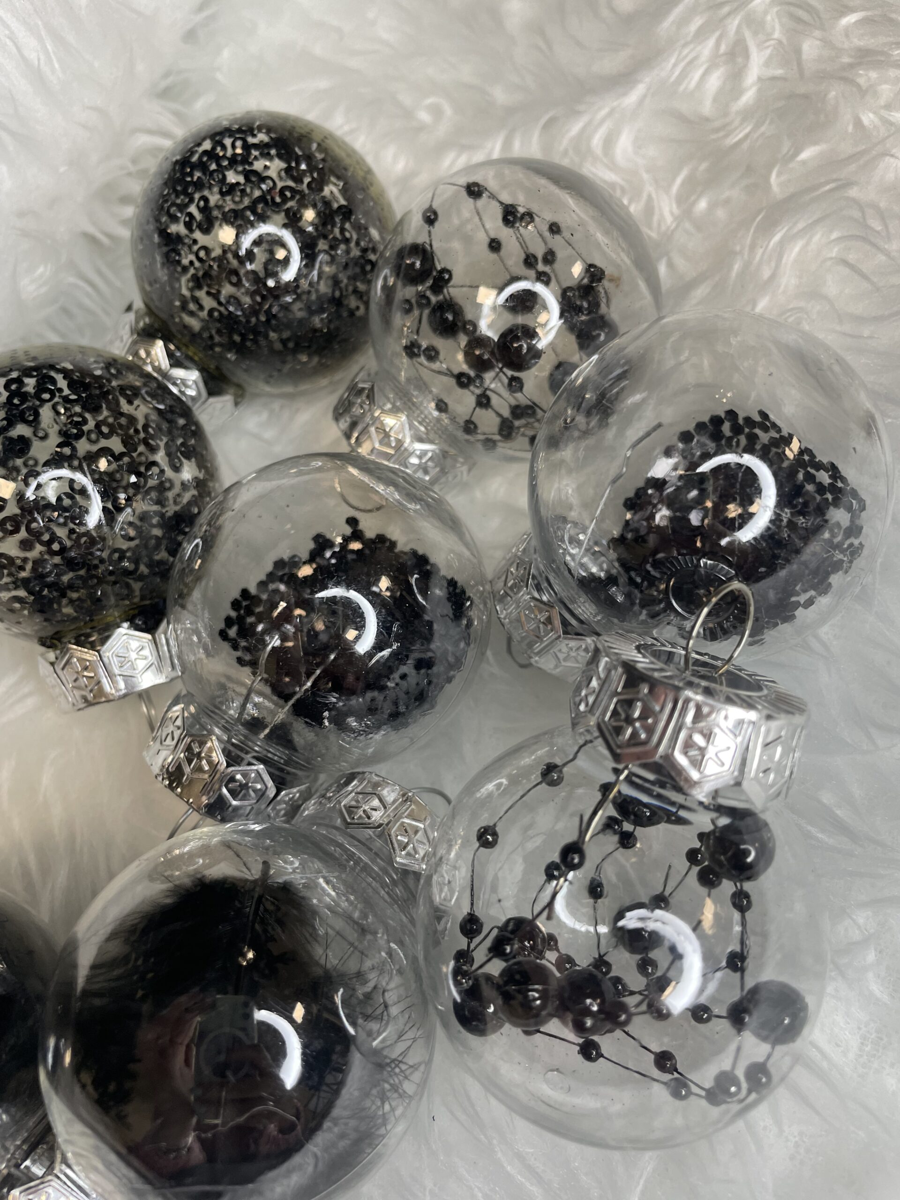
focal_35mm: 26
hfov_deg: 53.1
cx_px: 450
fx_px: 901
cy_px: 600
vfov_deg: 67.3
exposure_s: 1/100
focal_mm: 4.2
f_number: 1.6
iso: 100
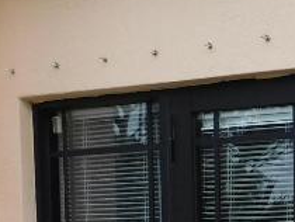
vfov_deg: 12.4
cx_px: 645
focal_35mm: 112
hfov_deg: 13.9
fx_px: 956
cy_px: 361
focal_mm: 4
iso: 125
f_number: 3
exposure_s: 1/500
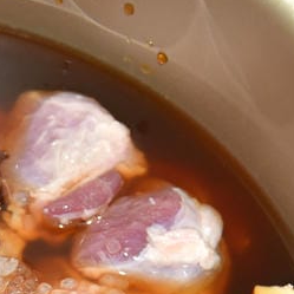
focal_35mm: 205
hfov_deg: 8.4
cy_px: 348
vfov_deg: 8.4
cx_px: -117
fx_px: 1970
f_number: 4
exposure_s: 1/60
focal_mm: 50
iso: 1600
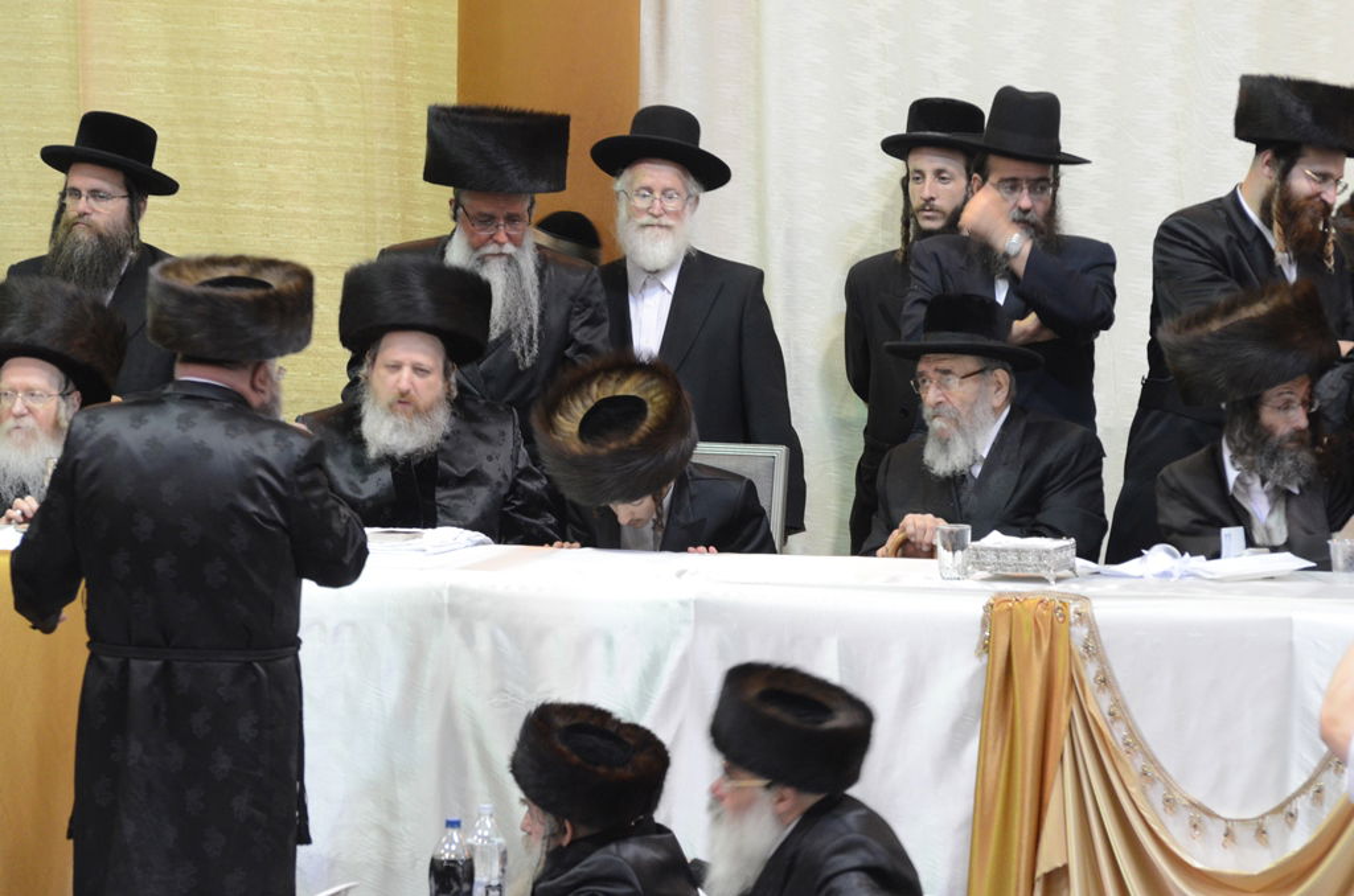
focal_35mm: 248
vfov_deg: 5.5
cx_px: 677
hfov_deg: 8.3
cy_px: 448
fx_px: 9288
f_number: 5
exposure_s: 1/25
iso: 1600
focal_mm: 165
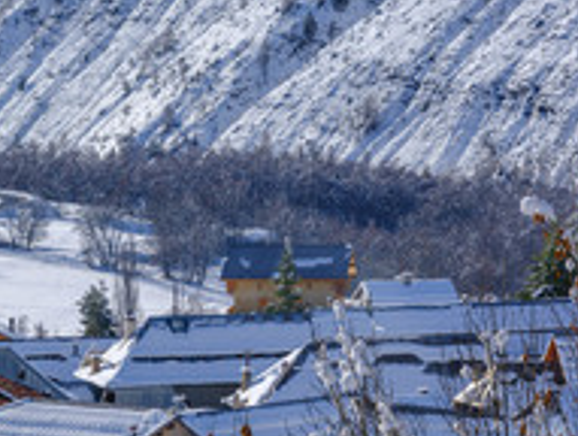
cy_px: 366
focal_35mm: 236
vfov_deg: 6.3
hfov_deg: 8.4
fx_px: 3948
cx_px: 92
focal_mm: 153.2
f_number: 16
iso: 320
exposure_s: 1/200
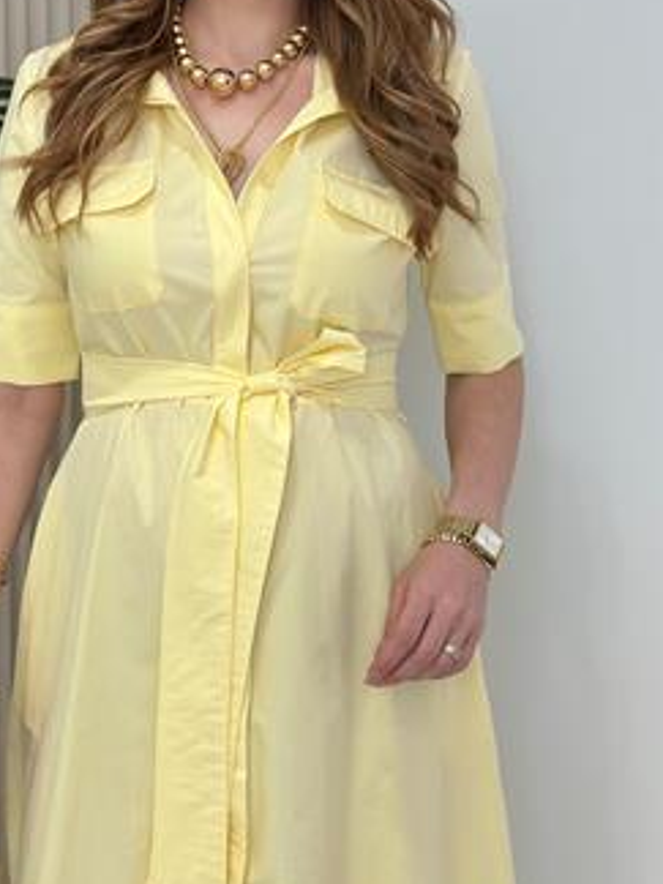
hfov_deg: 18.6
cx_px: 276
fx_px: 2017
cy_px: 293
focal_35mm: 79
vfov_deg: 24.6
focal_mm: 6.86
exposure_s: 1/268
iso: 80
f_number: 1.78
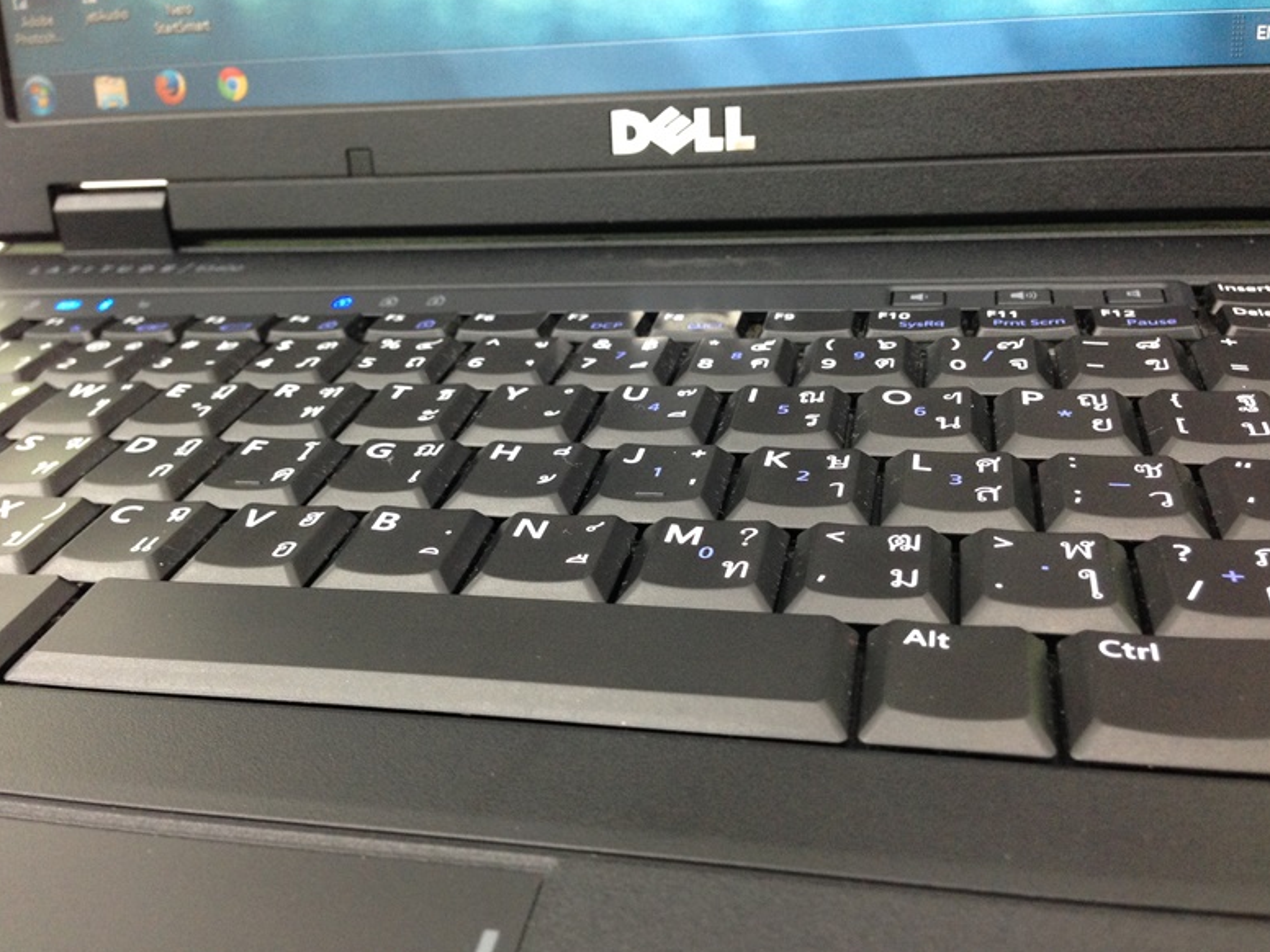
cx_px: 640
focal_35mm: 34
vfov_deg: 41.8
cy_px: 469
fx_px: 1247
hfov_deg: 54.0
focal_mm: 4.12
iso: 160
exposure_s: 1/20
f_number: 2.4
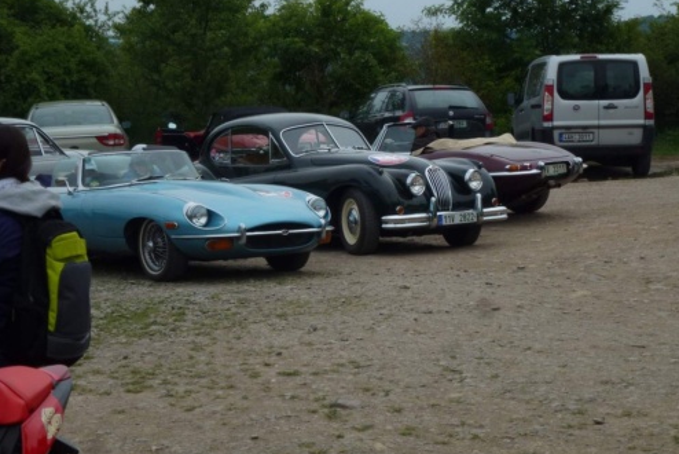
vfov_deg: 13.6
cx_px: 342
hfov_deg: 20.2
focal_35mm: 101
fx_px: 1906
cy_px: 240
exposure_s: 1/800
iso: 100
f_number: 5
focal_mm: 17.3
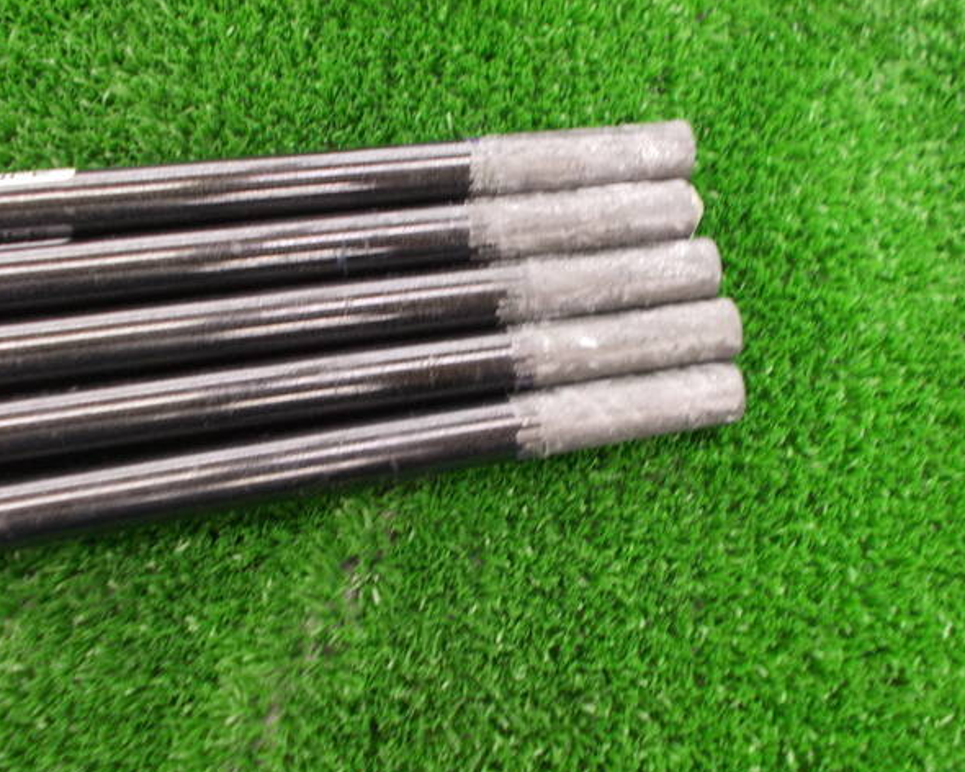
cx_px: 481
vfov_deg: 41.2
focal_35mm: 36
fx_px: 1028
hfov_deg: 50.3
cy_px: 389
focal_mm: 6
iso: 200
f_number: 3.6
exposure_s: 1/10
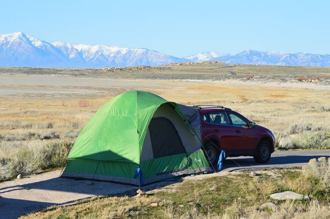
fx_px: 1072
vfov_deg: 11.7
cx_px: 165
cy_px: 110
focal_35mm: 117
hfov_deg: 17.5
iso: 400
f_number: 11
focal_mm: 78
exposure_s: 1/500
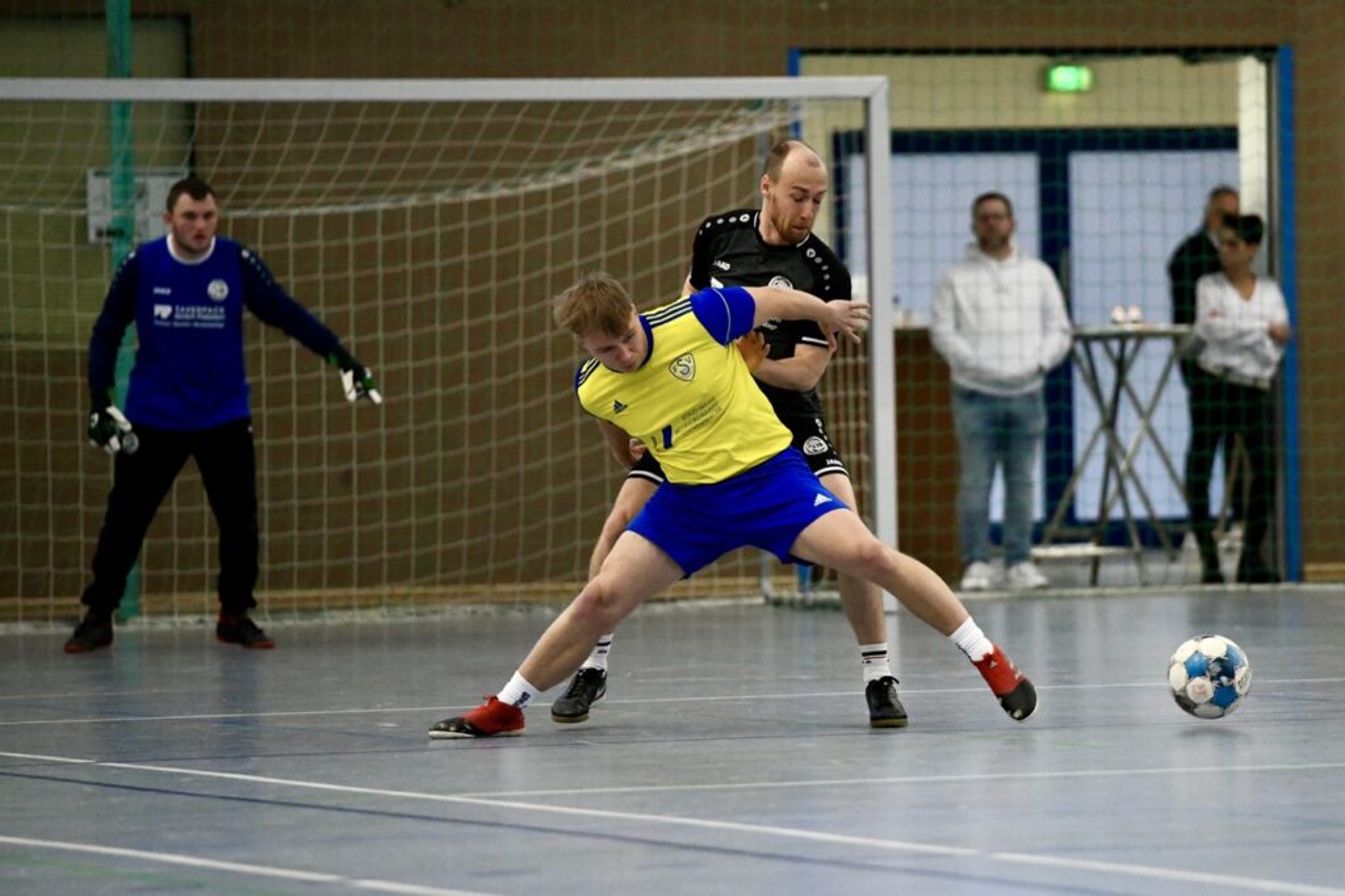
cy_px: 448
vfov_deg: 6.9
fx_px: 7469
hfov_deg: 10.3
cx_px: 672
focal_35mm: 200
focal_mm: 200
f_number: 2.8
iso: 8000
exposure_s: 1/1600
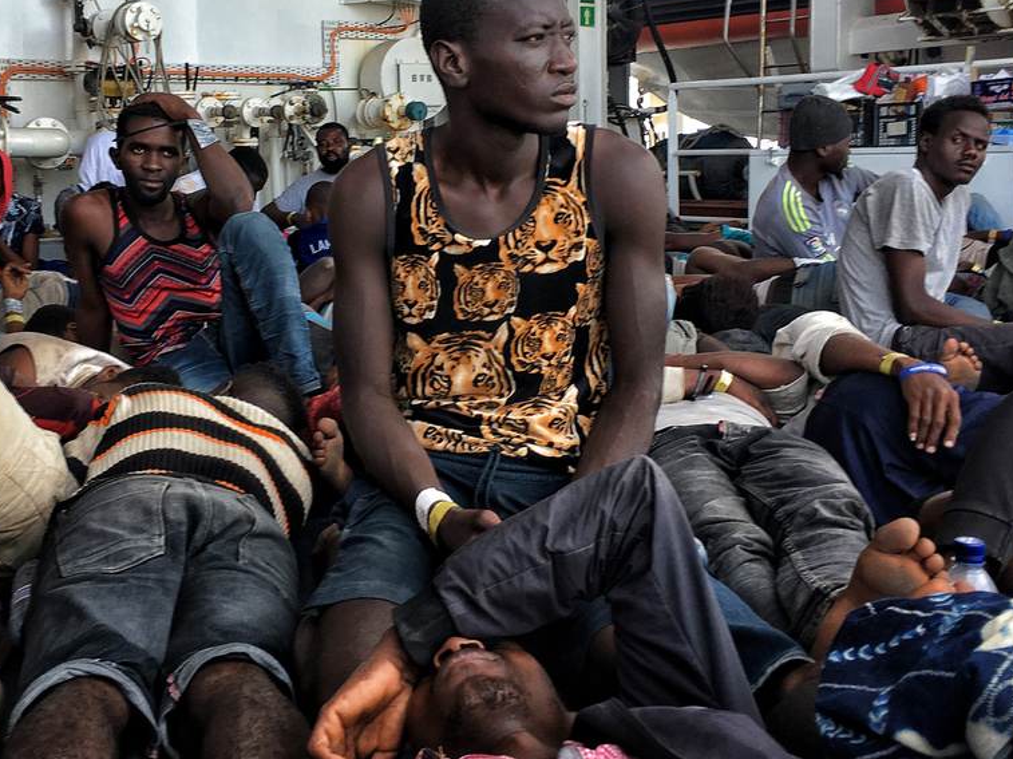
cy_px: 269
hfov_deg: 41.0
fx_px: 1346
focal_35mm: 46
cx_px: 397
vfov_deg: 31.3
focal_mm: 4.15
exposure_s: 1/107
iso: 25
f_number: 2.2
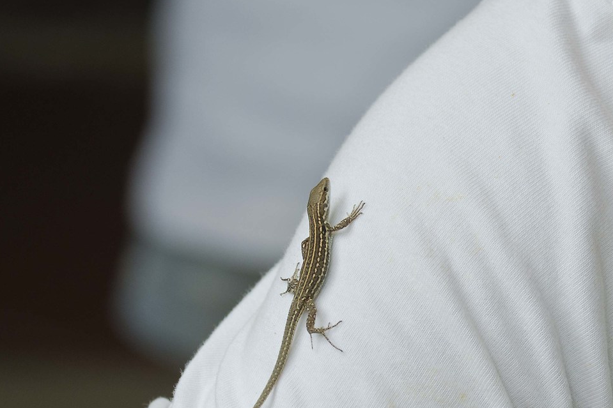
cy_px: 94
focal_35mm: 394
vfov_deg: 3.5
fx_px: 6712
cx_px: 570
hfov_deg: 5.2
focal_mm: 105
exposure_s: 1/200
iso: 180
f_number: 6.3
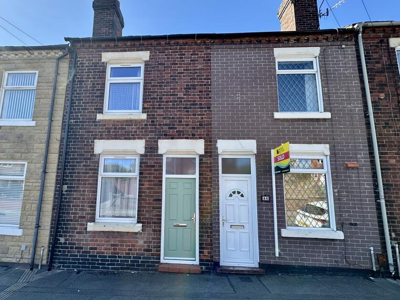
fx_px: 196
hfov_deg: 90.3
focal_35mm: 17
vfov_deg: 74.6
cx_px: 168
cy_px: 161
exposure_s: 1/358
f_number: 2.2
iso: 40
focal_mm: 2.22
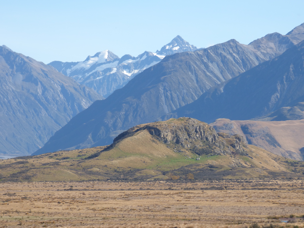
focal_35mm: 246
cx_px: 152
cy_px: 114
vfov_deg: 6.0
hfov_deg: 8.0
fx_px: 2160
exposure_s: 1/320
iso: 100
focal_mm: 39.99
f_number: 5.5
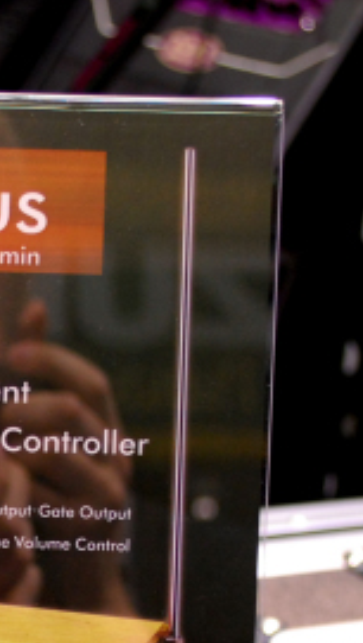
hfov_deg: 9.2
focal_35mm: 130
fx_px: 2218
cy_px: 586
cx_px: -96
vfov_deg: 16.3
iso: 640
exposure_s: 1/10
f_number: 4.8
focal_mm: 30
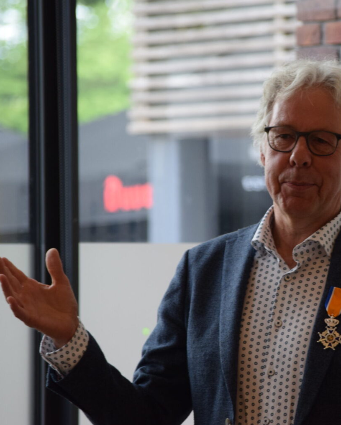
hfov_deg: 5.6
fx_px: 3480
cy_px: 213
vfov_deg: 7.0
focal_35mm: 276
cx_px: 285
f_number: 4.8
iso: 800
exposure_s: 1/125
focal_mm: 130
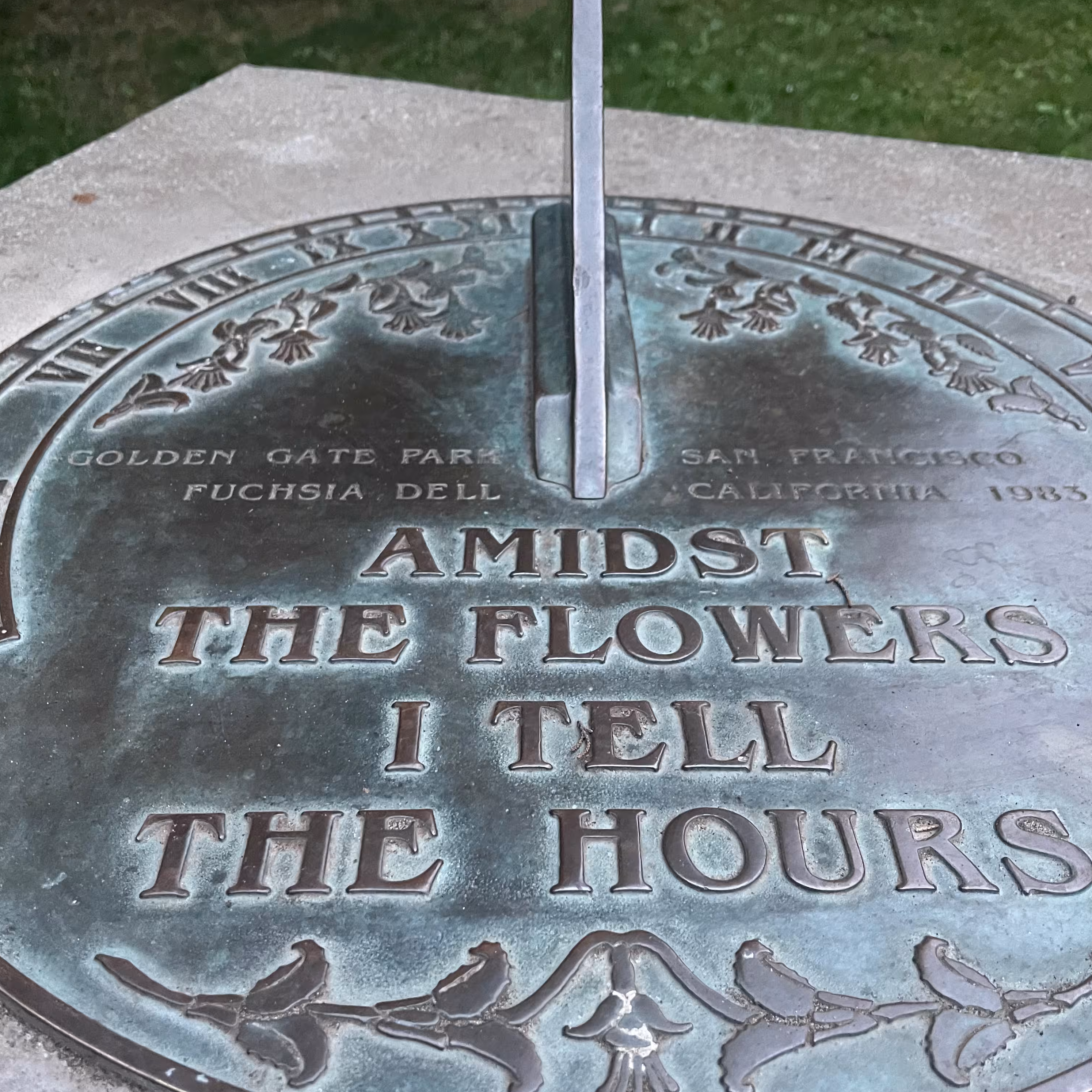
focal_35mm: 31
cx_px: 549
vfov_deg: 52.5
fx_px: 1106
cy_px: 585
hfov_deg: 52.5
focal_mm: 5.1
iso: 640
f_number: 1.6
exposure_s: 1/33
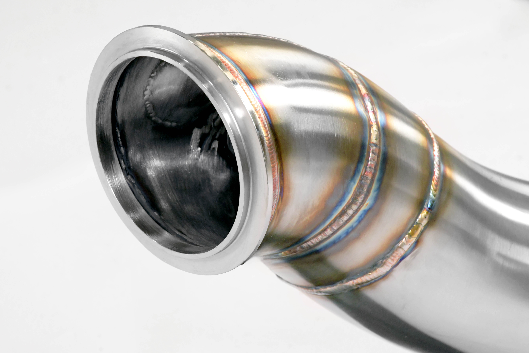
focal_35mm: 157
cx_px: 264
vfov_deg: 8.7
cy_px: 176
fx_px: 2307
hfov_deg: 13.1
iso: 2500
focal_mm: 105
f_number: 13
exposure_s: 1/125
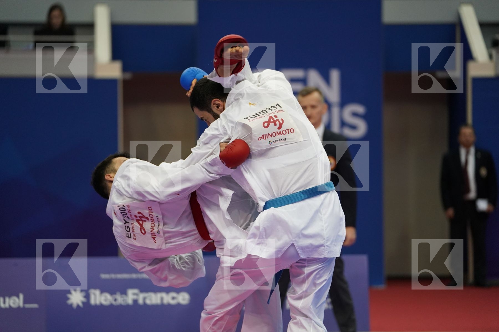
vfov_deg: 9.1
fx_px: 2079
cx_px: 250
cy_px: 166
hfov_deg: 13.7
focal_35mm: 150
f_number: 2.8
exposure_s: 1/1000
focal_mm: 150
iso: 2500
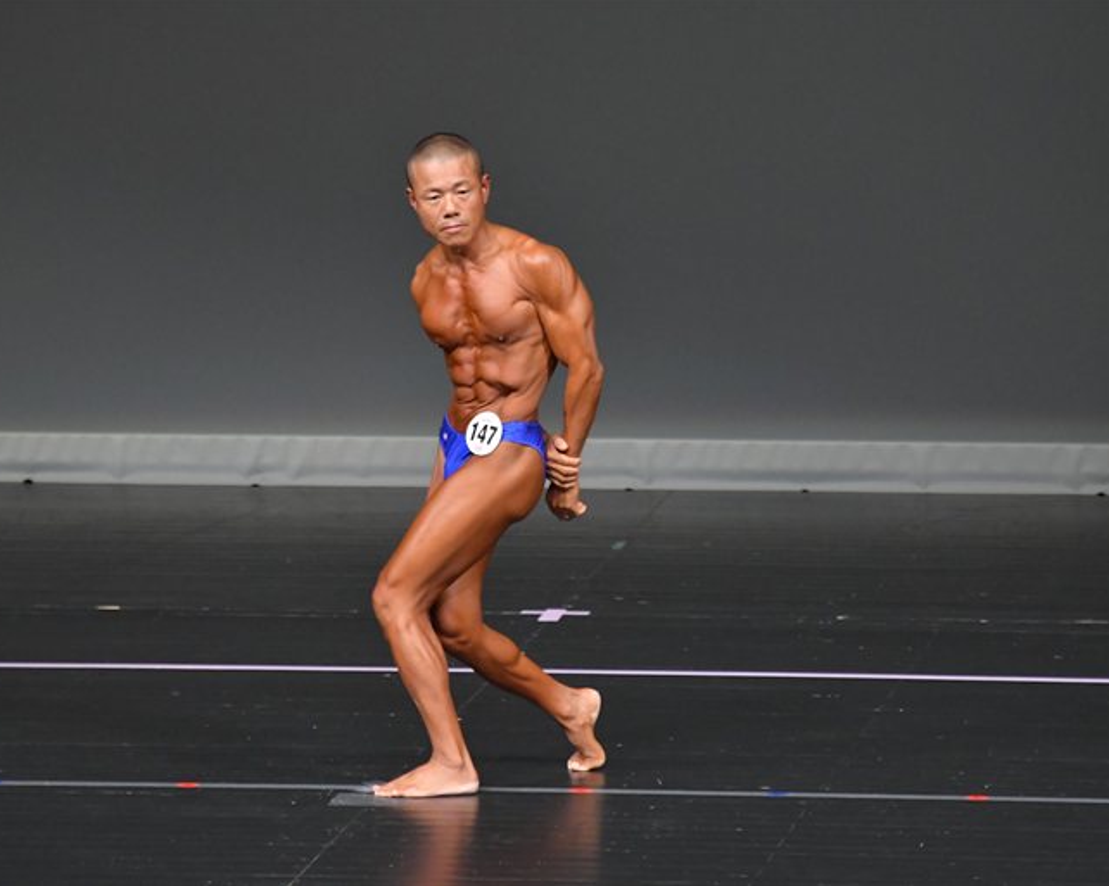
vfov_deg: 4.0
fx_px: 12828
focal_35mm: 391
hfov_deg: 5.0
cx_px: 533
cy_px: 442
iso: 4000
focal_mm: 230
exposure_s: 1/400
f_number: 5.6
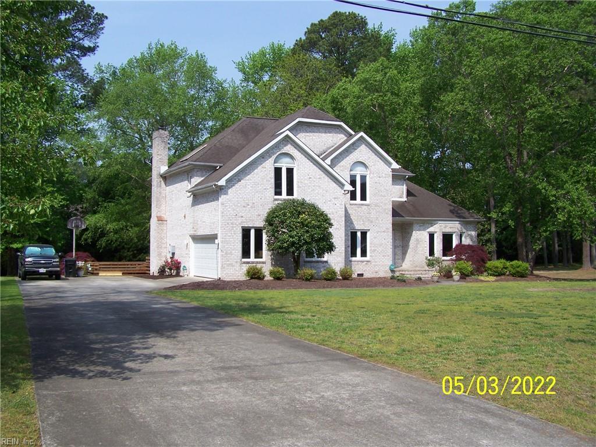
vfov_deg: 37.7
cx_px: 298
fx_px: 654
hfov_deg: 49.0
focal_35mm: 38
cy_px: 224
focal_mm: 6.3
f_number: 4
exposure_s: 1/400
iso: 64
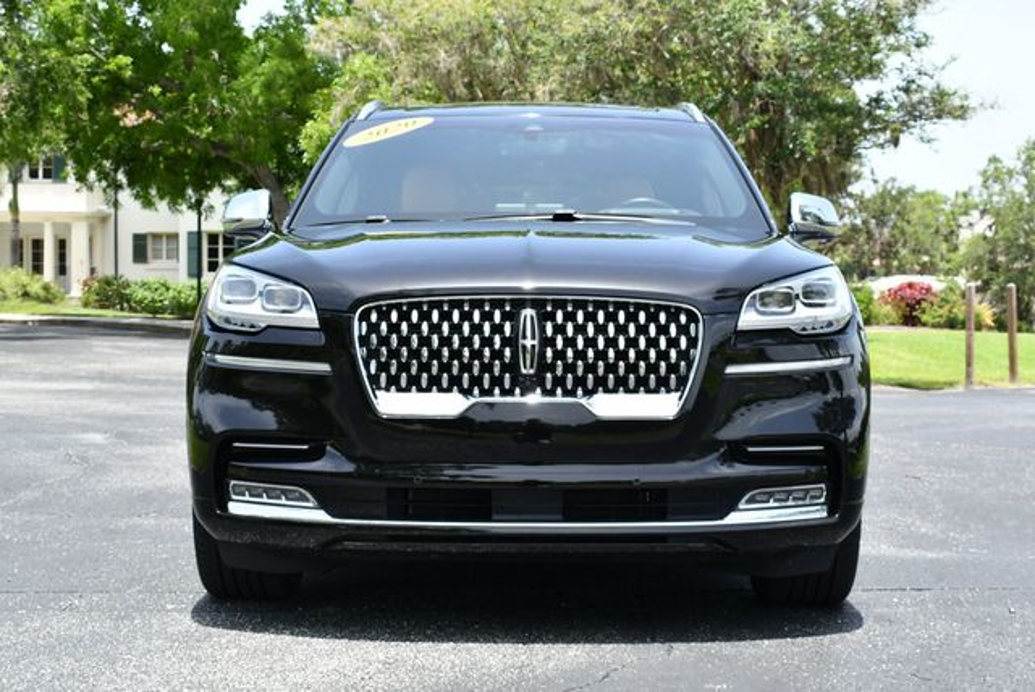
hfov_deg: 31.4
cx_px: 518
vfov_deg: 21.3
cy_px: 346
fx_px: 1842
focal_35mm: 64
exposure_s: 1/250
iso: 200
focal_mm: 32
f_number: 8
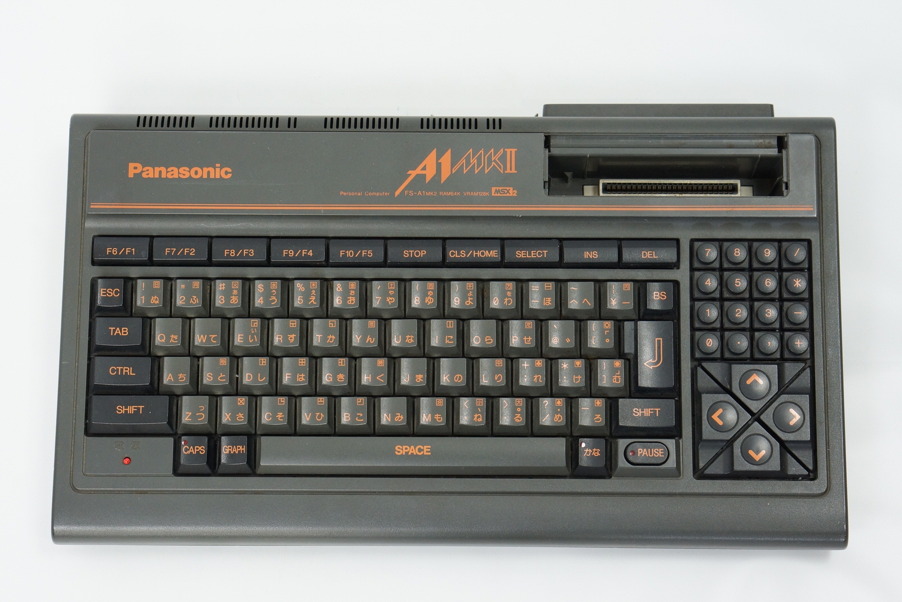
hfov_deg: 27.0
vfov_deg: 18.2
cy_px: 301
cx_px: 451
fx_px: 1879
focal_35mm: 75
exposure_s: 1/40
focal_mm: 50
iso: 800
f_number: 5.6
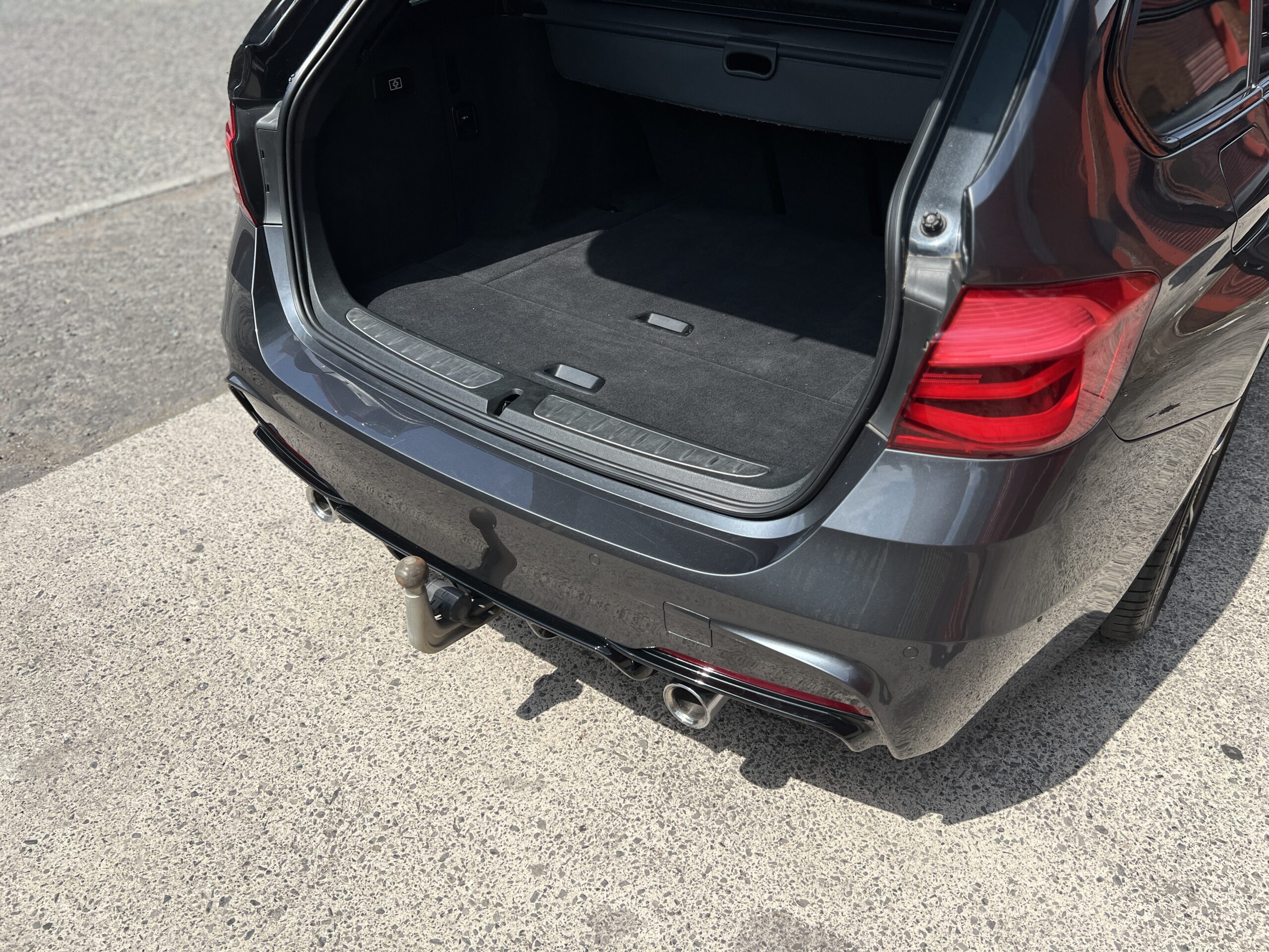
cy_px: 476
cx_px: 634
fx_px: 953
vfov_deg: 53.1
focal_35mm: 26
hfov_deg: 67.3
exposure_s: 1/5882
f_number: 1.5
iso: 50
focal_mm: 5.7
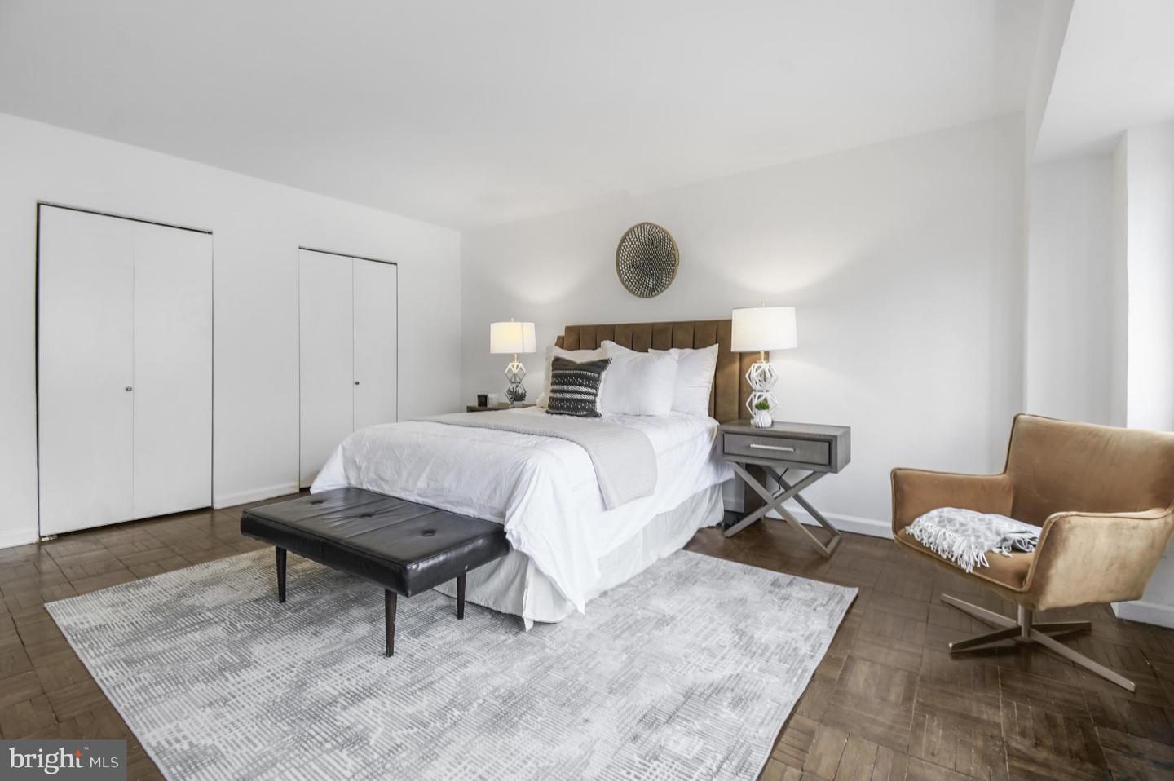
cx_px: 587
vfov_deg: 77.2
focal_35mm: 15
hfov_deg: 100.4
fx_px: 489
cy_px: 390
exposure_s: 1/5
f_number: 8
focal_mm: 10
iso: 200
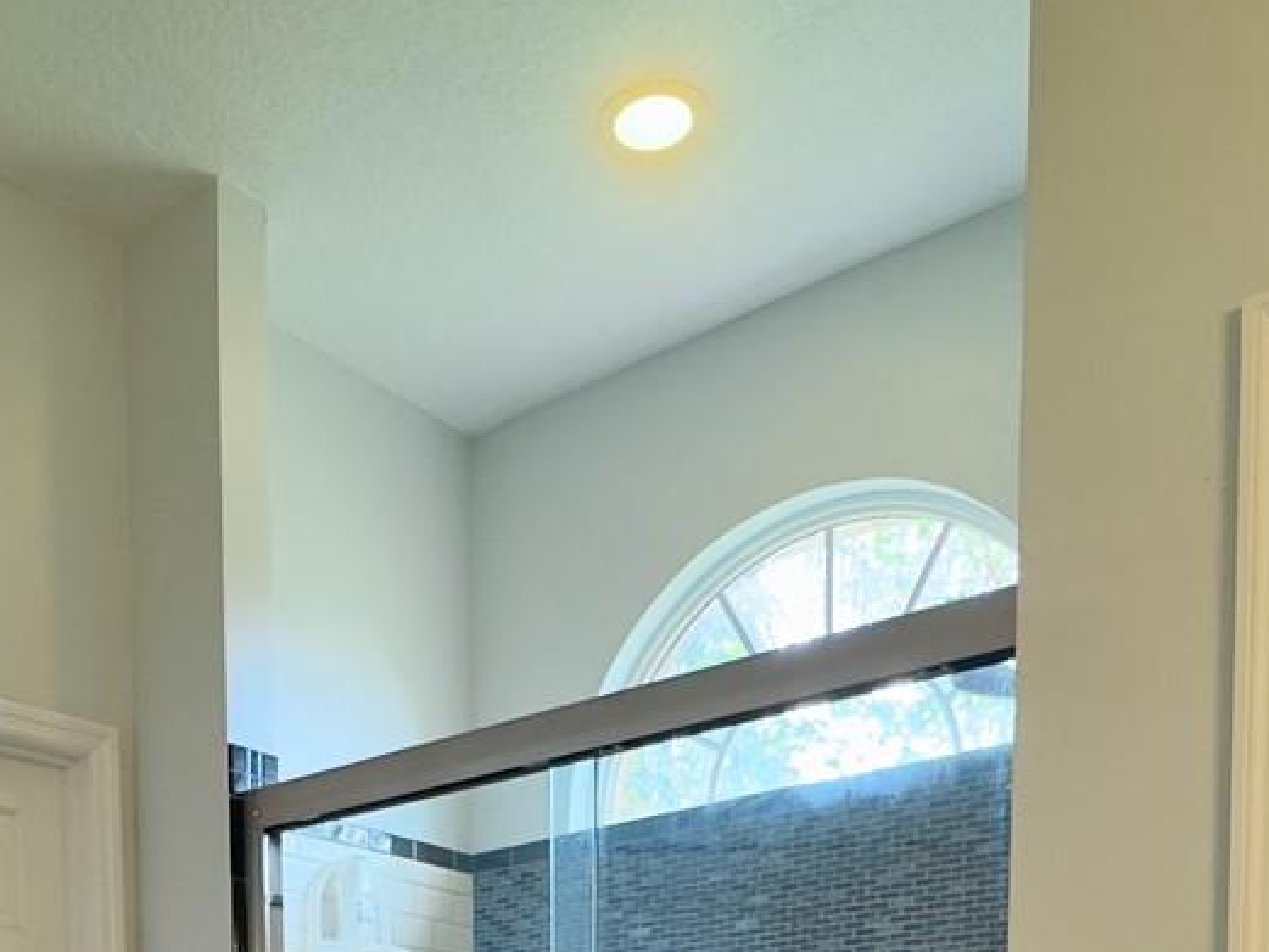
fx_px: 1577
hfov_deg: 43.1
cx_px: 404
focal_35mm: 43
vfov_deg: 26.9
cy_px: 1315
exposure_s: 1/60
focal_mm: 2.22
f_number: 2.2
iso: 200
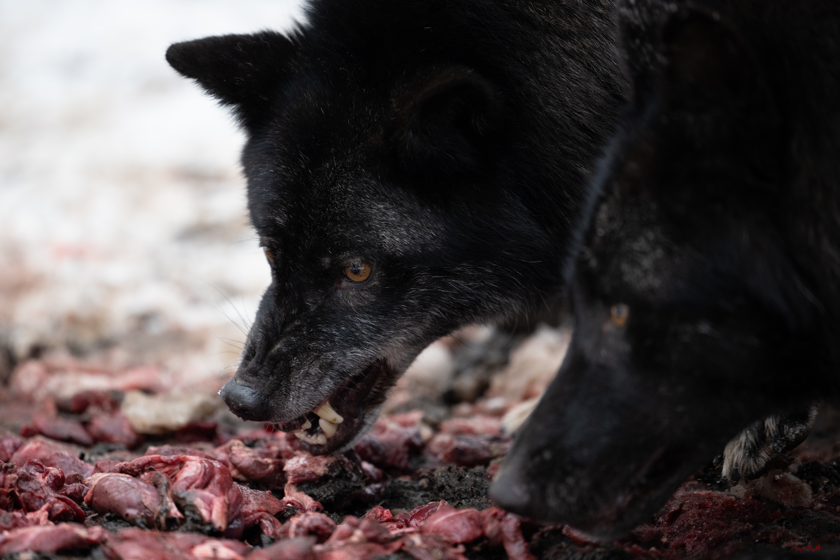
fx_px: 9333
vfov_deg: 3.4
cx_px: 420
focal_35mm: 400
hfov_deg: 5.2
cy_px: 280
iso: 1250
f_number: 2.8
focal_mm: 400
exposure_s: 1/1000
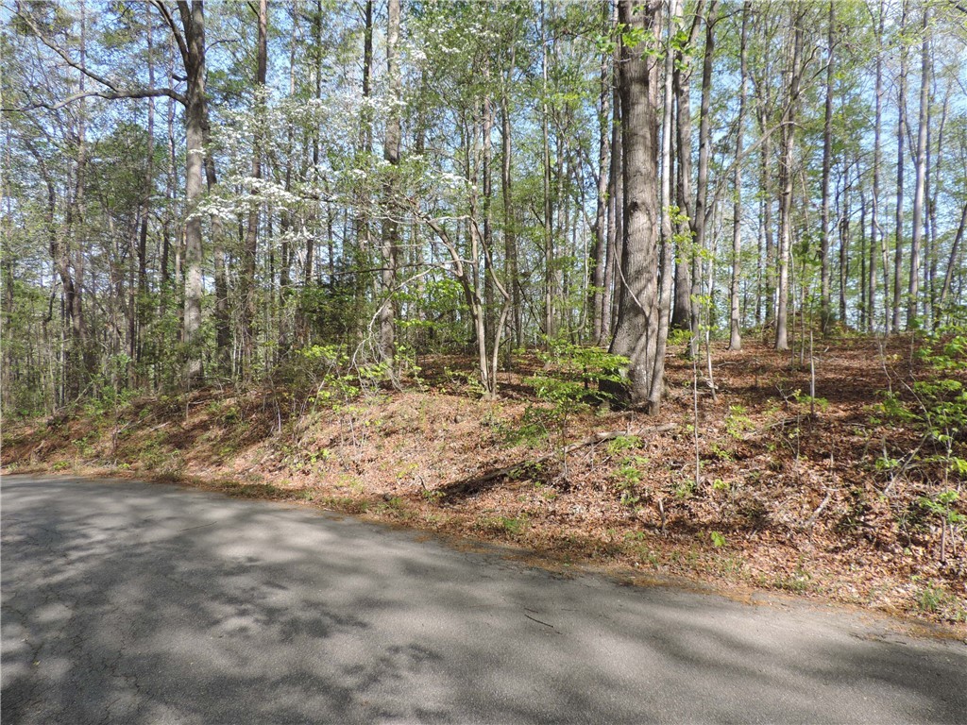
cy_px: 362
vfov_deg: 56.8
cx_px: 484
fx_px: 670
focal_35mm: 24
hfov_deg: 71.6
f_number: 3
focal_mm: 4.3
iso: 80
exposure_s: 1/250
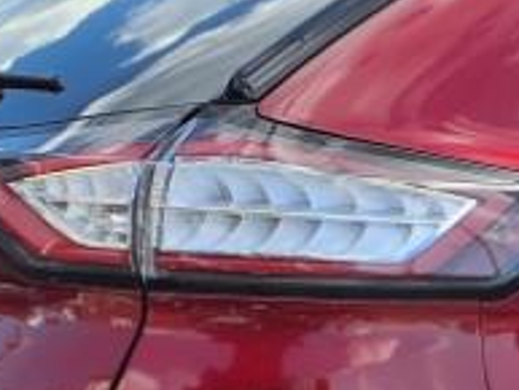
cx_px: 906
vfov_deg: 10.2
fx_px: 2145
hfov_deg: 12.7
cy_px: 487
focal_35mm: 143
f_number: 1.9
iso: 40
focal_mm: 3.58
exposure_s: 1/833
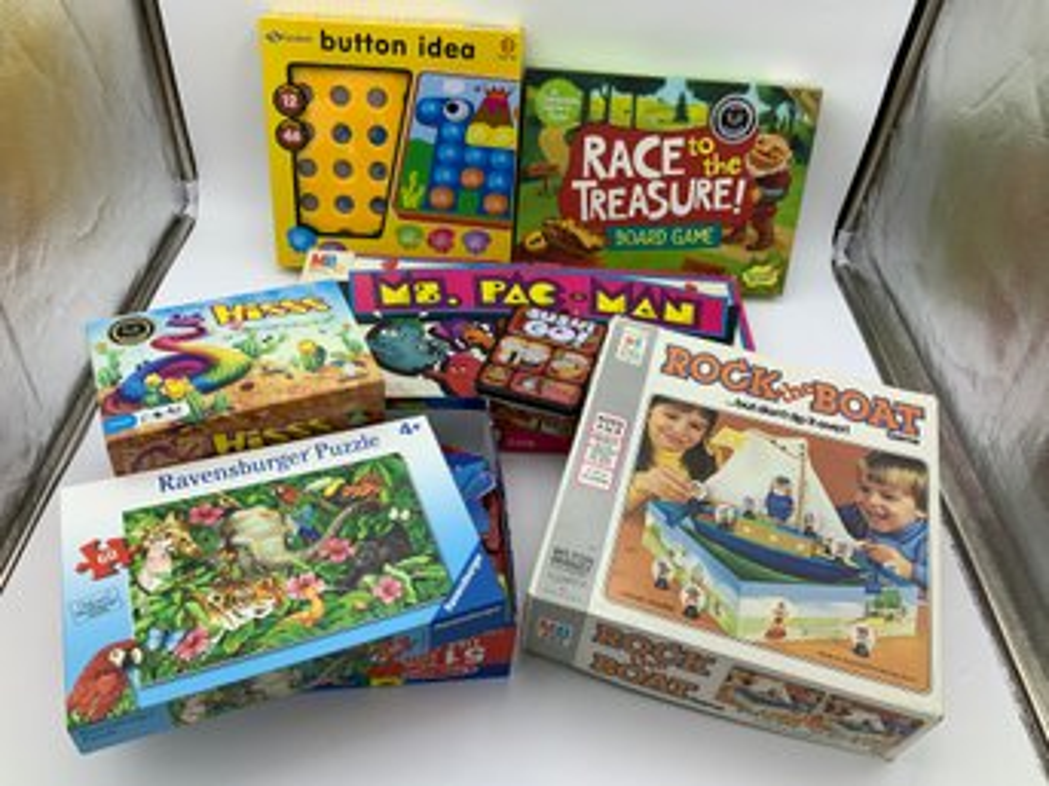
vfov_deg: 48.2
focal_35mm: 29
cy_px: 393
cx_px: 524
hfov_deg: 61.7
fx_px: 879
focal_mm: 3
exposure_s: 1/238
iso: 16
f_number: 1.8
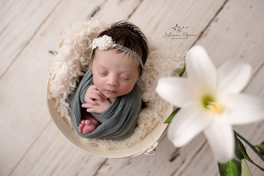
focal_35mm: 35
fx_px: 257
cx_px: 132
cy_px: 88
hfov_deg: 54.4
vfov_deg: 37.9
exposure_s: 1/125
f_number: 2.8
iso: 100
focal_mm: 35
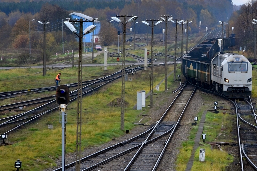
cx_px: 176
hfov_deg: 8.6
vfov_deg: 5.7
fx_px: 1712
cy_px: 63
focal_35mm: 240
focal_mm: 105
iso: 250
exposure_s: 1/320
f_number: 6.3
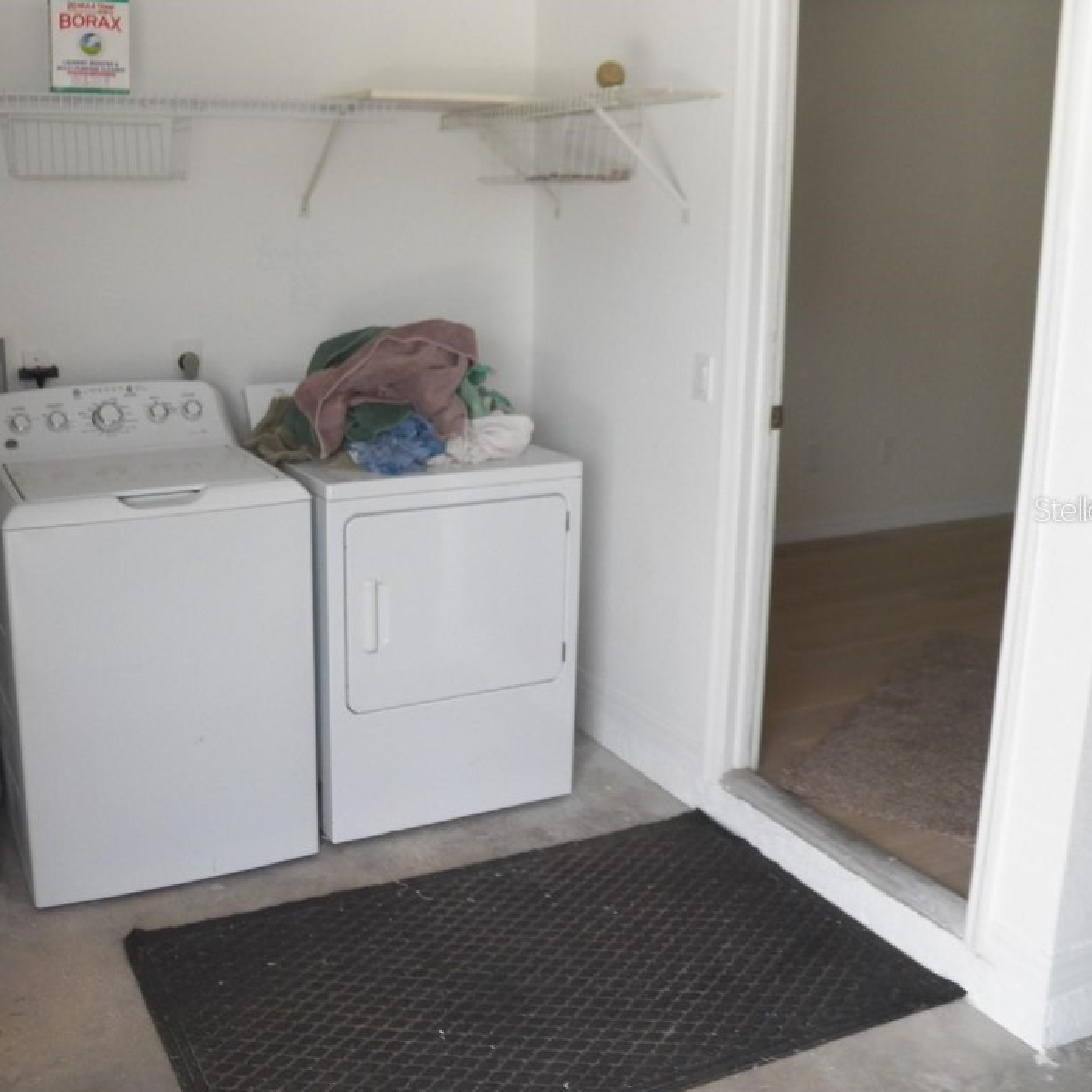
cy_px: 509
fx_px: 1285
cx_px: 386
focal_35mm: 36
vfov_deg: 46.0
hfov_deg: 45.5
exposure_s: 1/125
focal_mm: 4.9
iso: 125
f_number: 2.8
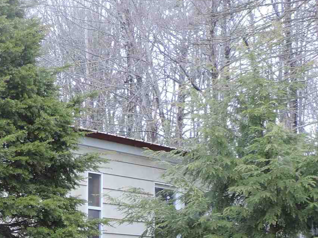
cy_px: 245
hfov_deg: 16.3
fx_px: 1093
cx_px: 9
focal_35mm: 119
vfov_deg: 12.3
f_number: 3.2
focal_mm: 5.8
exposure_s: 1/50
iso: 100
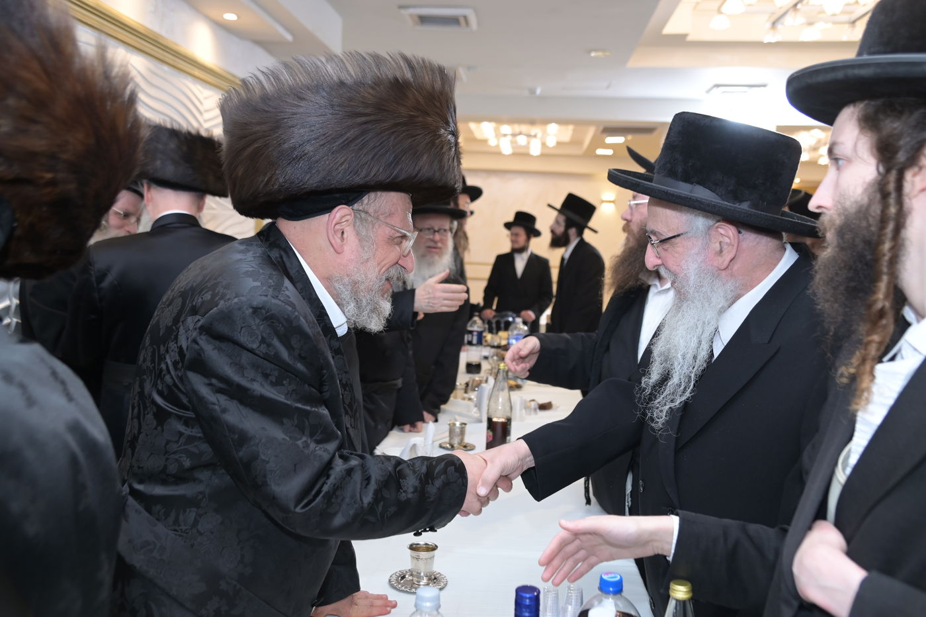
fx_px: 874
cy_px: 308
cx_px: 463
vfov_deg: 38.8
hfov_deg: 55.8
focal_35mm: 34
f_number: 4.5
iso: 1250
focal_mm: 34
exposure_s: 1/200
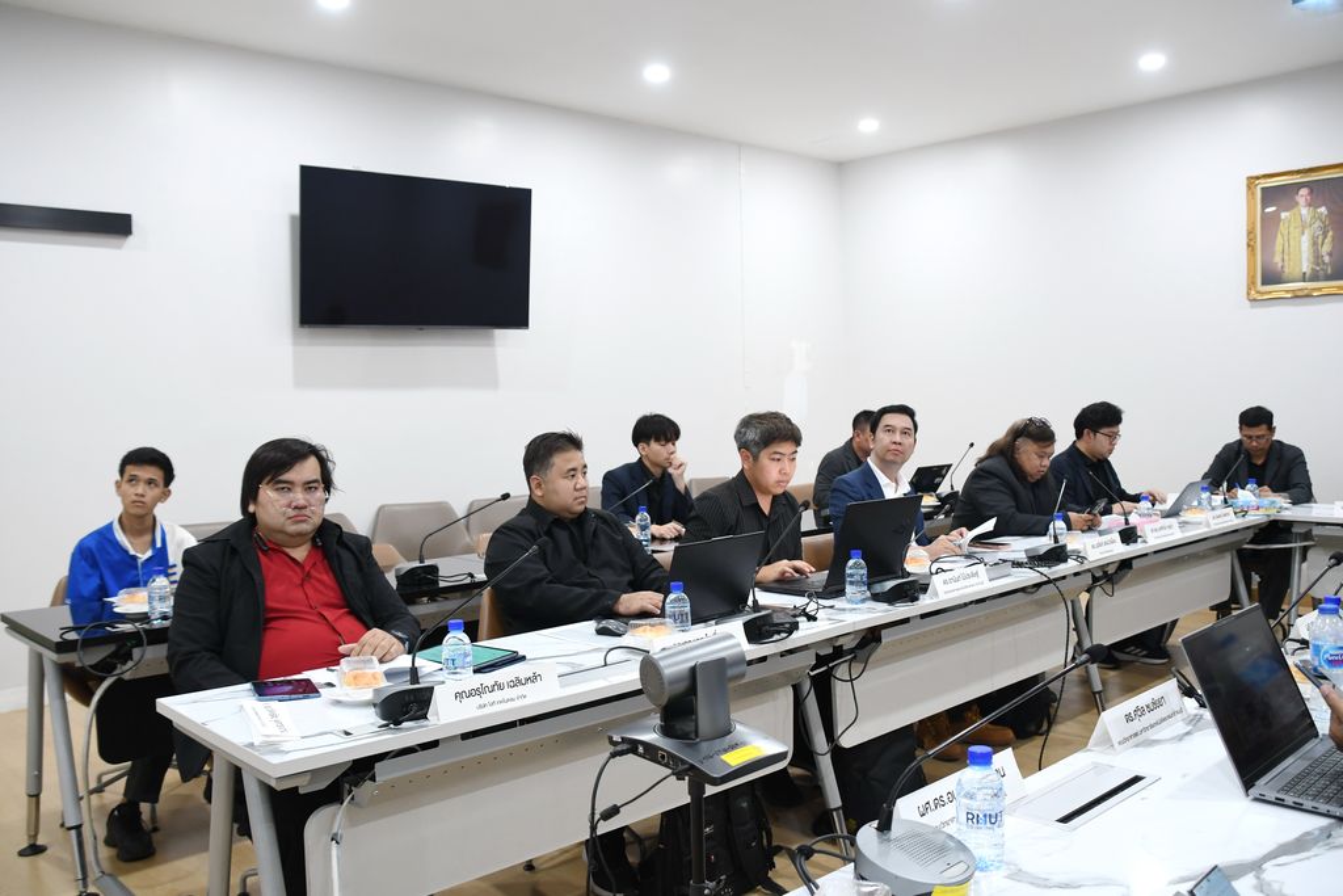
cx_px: 672
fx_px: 1157
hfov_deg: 60.3
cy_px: 448
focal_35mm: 31
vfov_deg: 42.3
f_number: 4
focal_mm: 21
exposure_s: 1/50
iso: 800
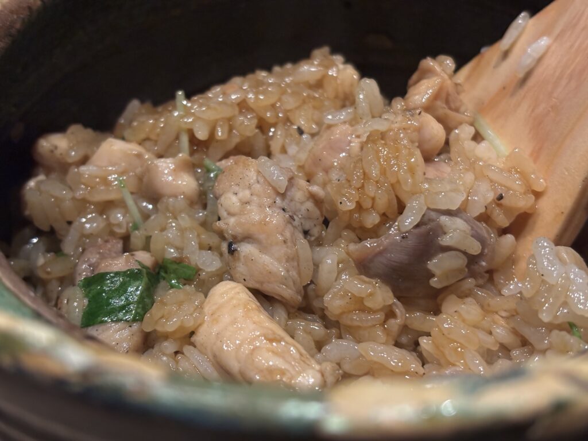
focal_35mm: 52
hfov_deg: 36.8
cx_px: 294
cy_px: 220
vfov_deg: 28.0
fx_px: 883
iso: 250
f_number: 1.6
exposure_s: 1/30
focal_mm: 5.96
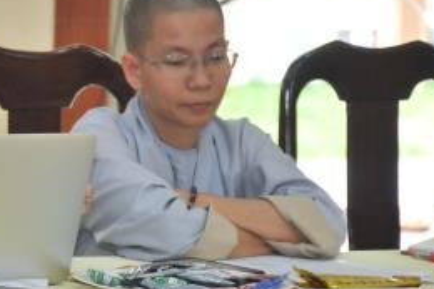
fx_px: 3554
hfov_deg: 6.9
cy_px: 89
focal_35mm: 295
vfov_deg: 4.7
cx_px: -75
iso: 1000
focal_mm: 80
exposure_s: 1/50
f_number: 5.3
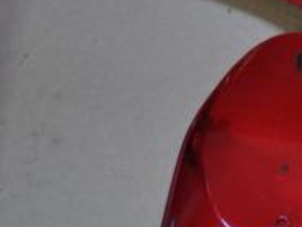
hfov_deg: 18.2
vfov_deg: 14.6
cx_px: 382
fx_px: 882
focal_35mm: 101
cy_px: 67
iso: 1600
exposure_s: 1/25
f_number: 4.2
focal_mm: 26
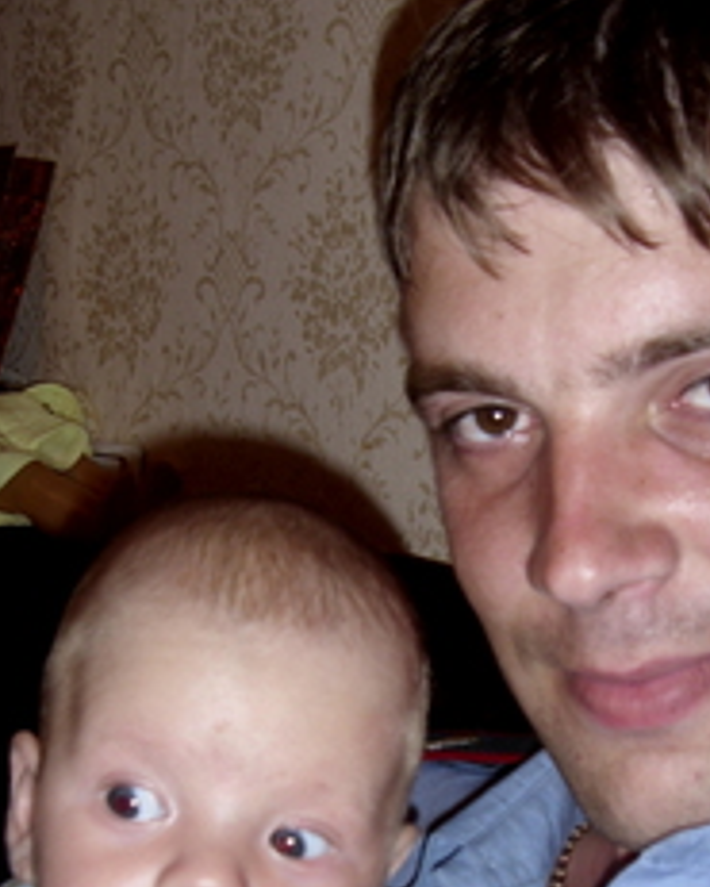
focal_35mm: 59
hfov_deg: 25.8
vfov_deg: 31.3
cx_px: 411
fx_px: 1549
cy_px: 676
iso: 50
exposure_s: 1/30
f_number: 3.5
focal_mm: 6.3
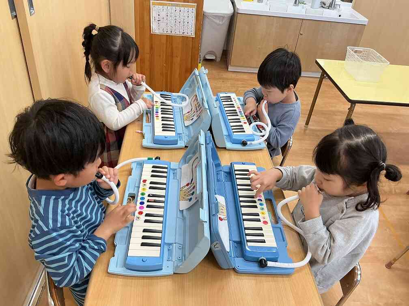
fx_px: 343
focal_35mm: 29
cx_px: 204
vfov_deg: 48.2
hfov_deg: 61.7
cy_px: 153
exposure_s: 1/120
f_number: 1.8
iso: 64
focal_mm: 3
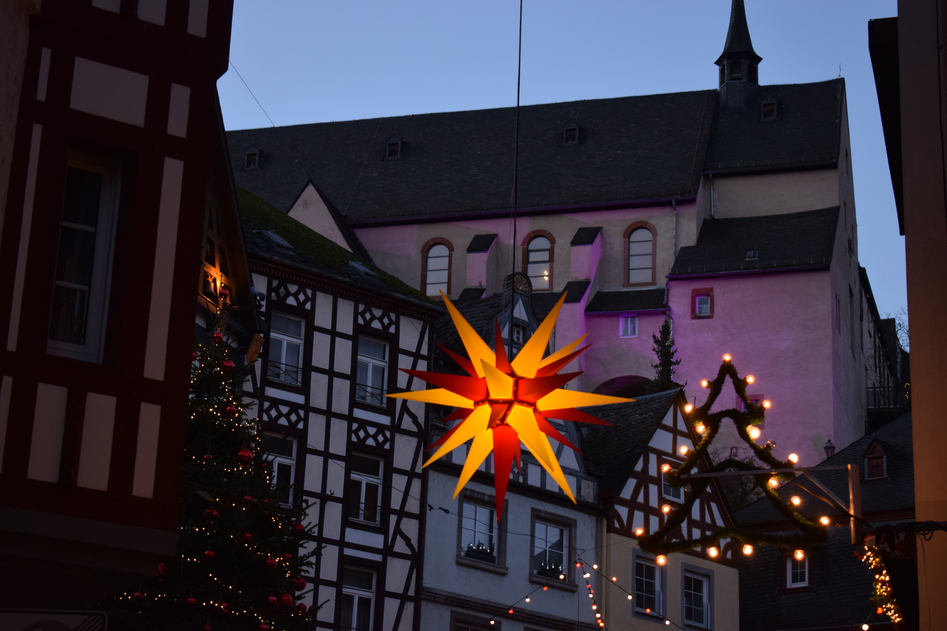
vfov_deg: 18.9
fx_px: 1894
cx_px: 474
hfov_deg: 28.1
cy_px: 316
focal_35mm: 72
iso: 720
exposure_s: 1/80
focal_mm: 48
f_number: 5.3
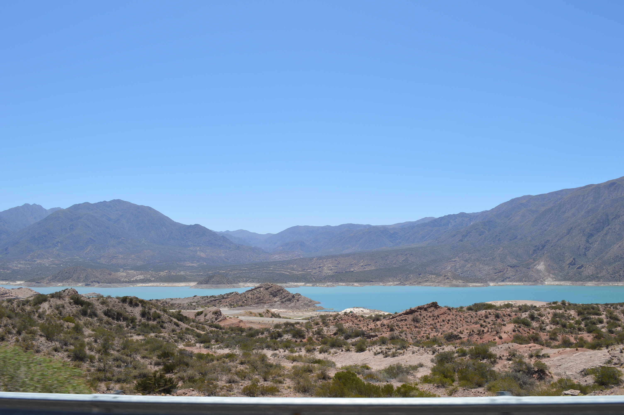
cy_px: 208
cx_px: 312
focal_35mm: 33
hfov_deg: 57.3
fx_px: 571
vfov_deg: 39.9
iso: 100
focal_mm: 22
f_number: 8
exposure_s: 1/250
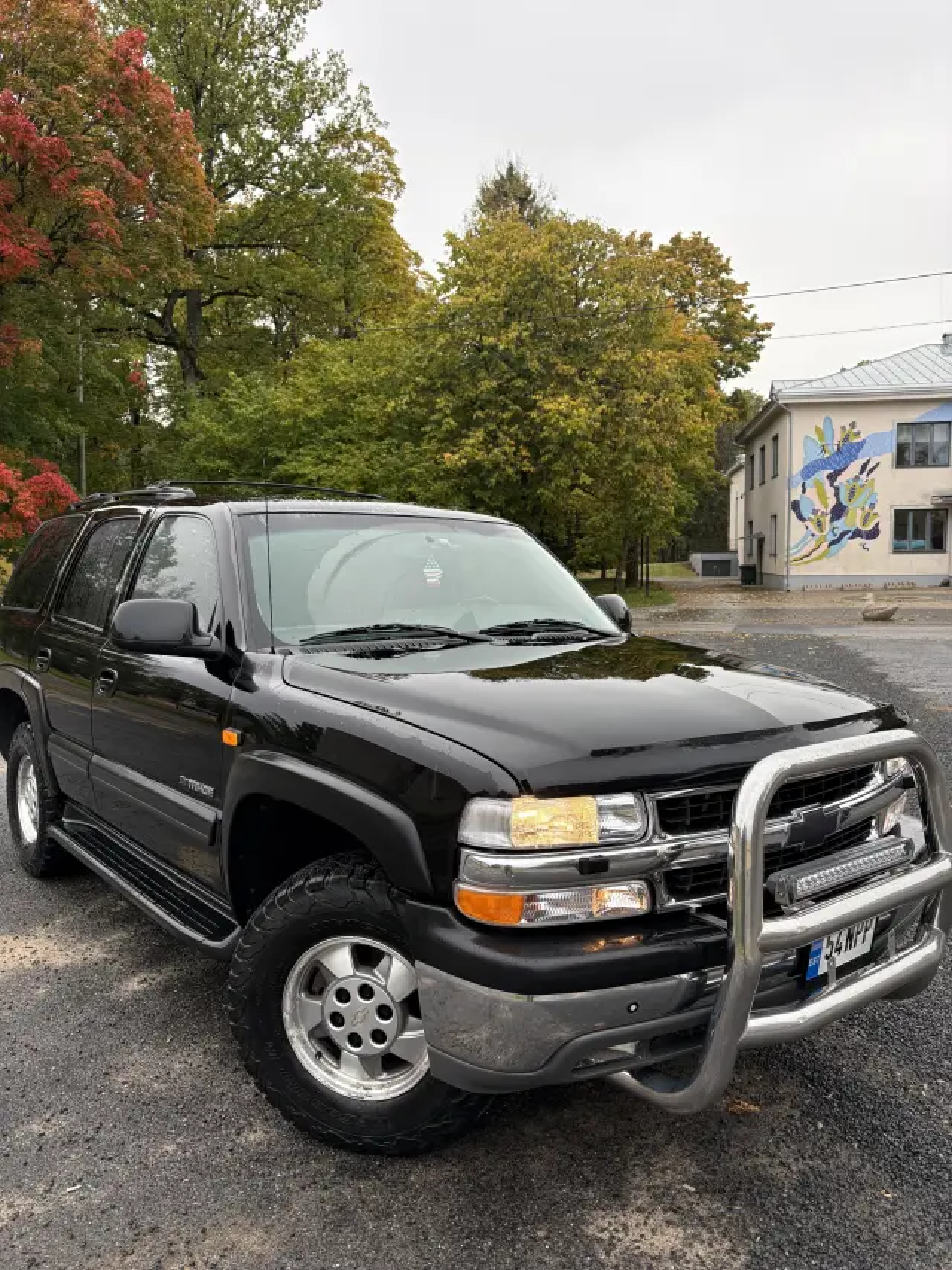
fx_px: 953
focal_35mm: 26
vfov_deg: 67.3
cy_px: 635
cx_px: 476
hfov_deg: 53.1
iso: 80
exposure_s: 1/224
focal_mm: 5.96
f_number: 1.6
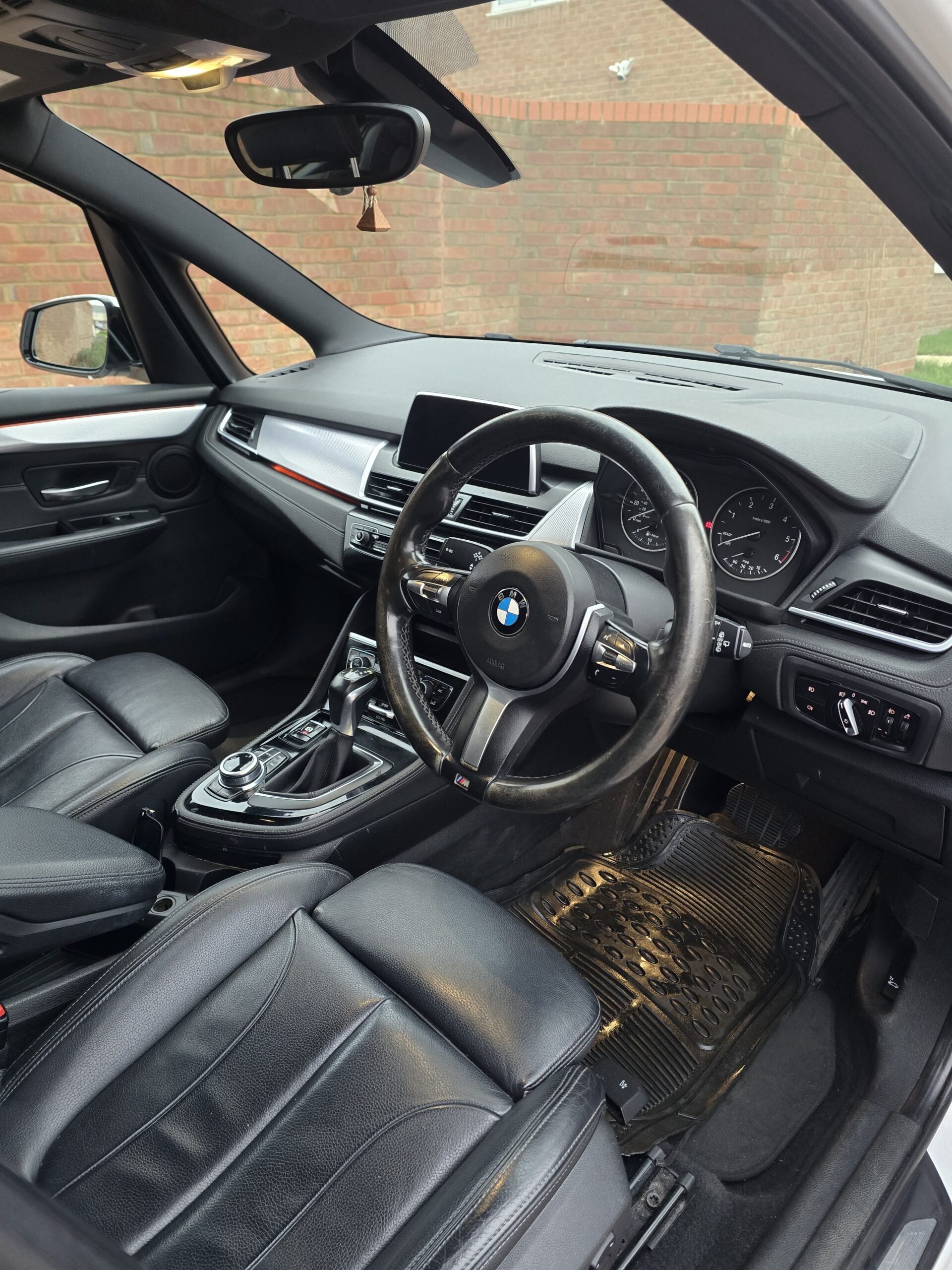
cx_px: 476
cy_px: 635
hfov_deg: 58.9
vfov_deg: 73.9
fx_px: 843
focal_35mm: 23
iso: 500
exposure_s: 1/60
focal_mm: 6.3
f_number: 1.7
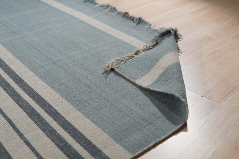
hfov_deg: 43.6
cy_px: 80
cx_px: 120
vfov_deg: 29.9
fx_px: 299
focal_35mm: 45
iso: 500
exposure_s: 1/250
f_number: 4
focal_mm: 30
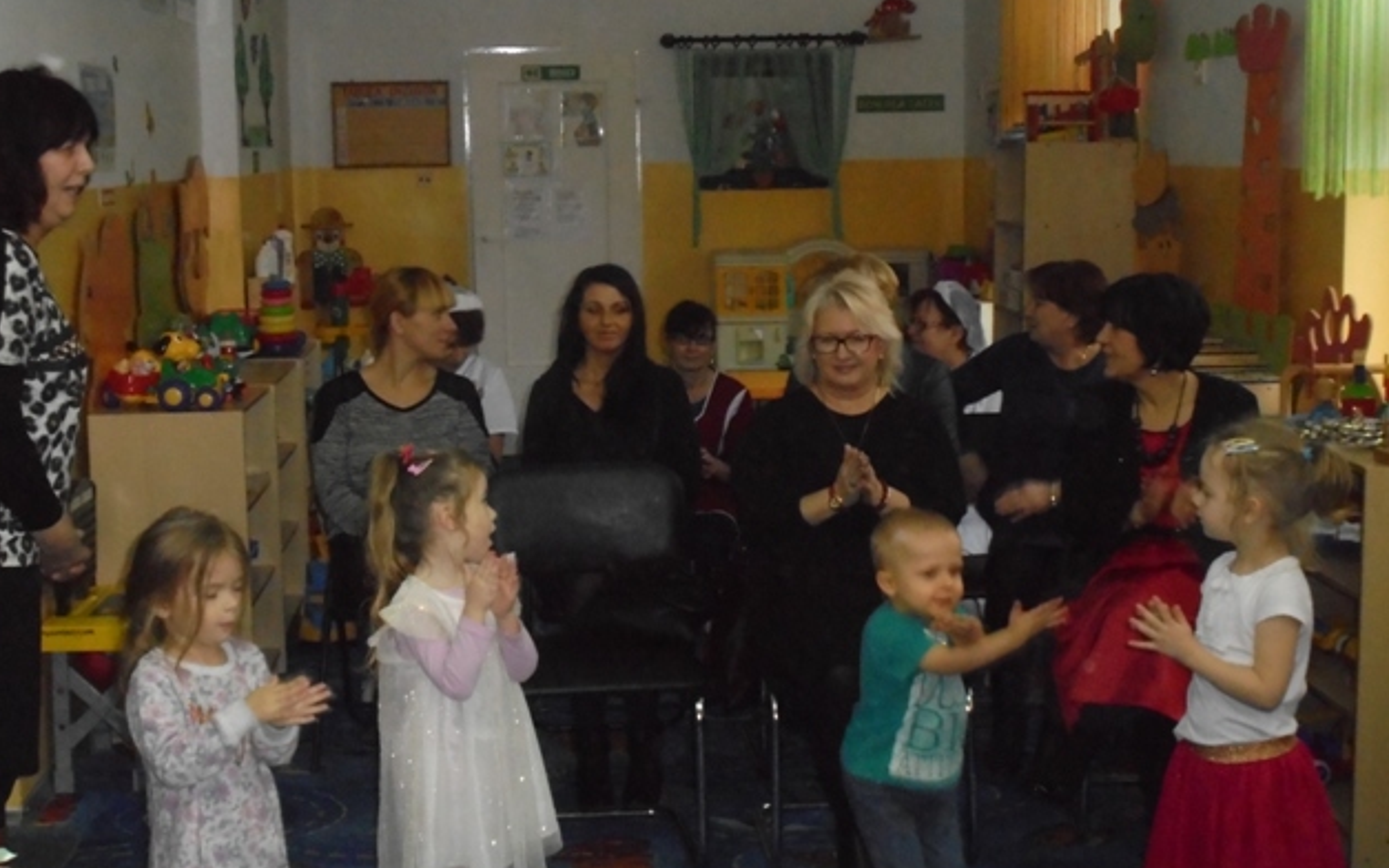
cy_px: 401
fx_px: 2006
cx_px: 702
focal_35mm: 53
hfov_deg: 38.2
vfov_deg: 24.4
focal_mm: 8.9
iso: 800
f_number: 4.8
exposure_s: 1/60
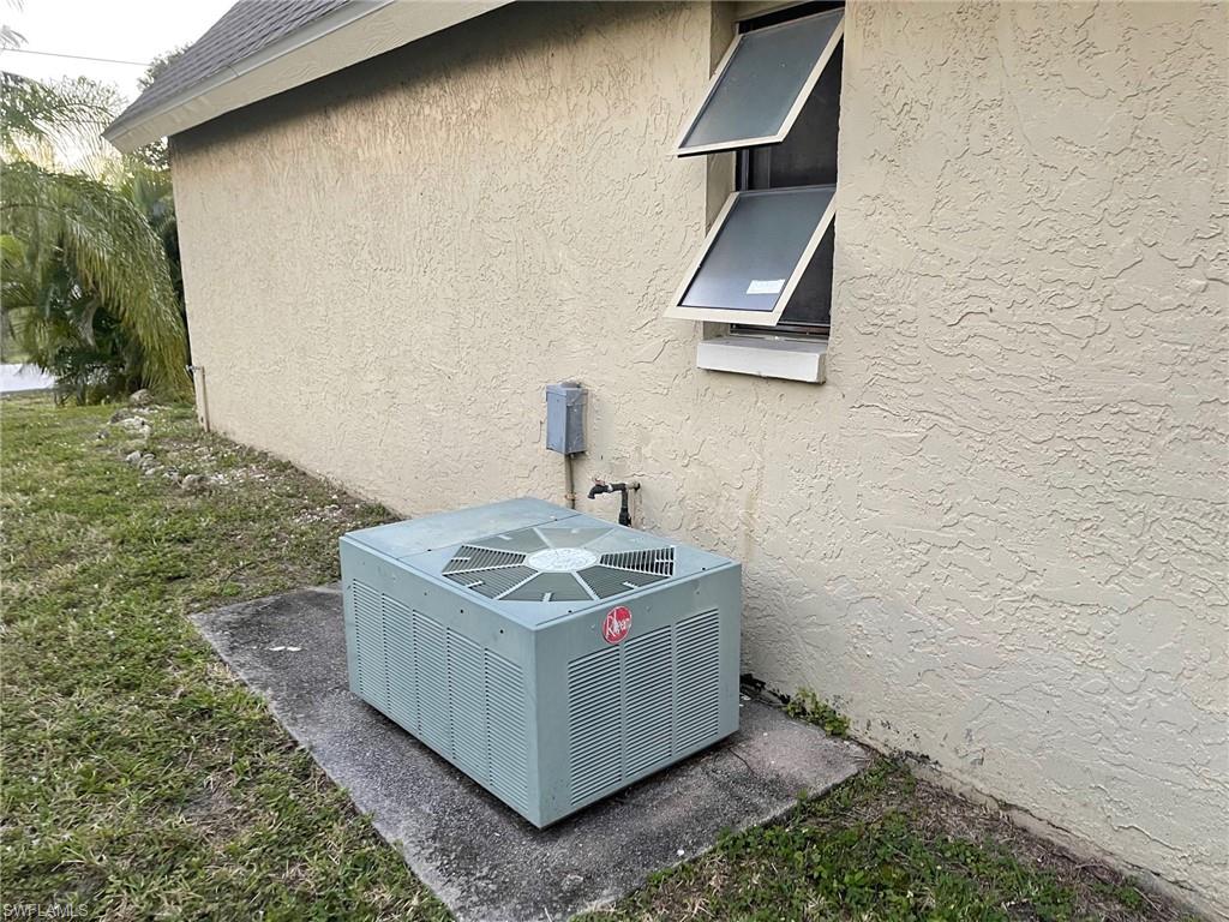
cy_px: 461
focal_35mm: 26
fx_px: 923
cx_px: 614
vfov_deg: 53.1
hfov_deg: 67.3
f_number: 1.6
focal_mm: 5.1
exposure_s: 1/77
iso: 125
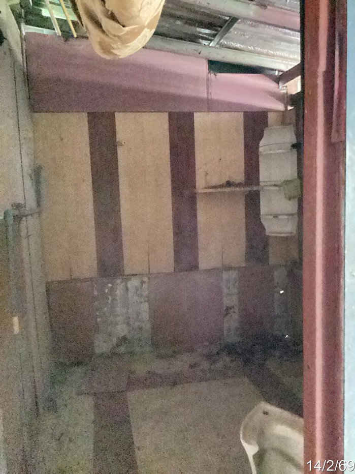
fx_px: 424
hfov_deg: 45.4
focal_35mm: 31
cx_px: 178
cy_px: 237
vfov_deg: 58.4
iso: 800
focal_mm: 3.3
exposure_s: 1/15
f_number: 2.4
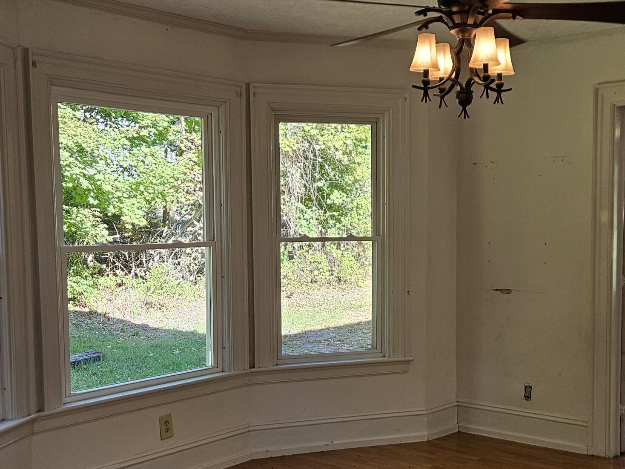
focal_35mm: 47
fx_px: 849
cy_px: 291
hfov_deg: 40.3
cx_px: 369
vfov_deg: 30.8
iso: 125
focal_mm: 5.4
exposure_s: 1/207
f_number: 1.8
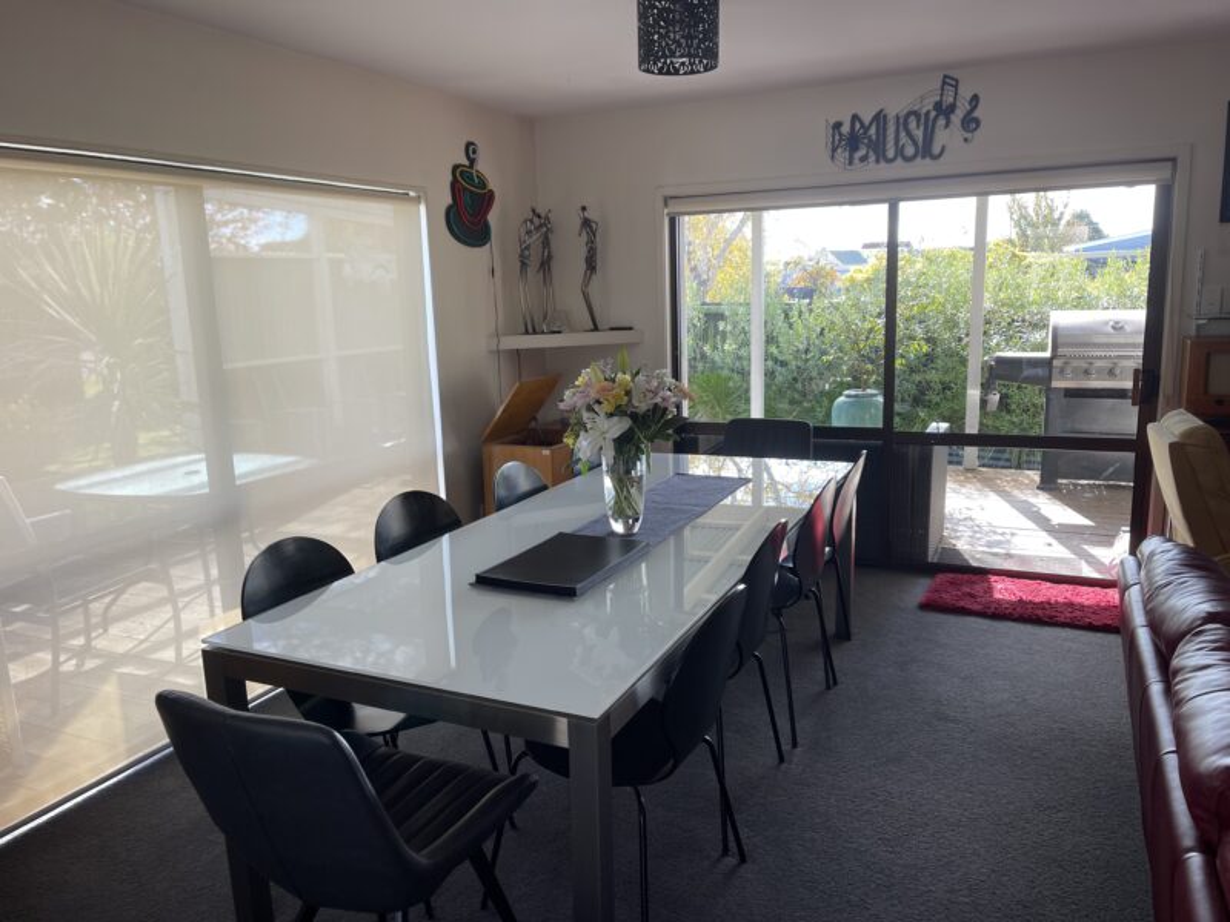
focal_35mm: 25
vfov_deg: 54.9
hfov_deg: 69.4
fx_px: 888
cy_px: 461
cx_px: 615
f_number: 1.6
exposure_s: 1/121
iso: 40
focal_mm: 5.1
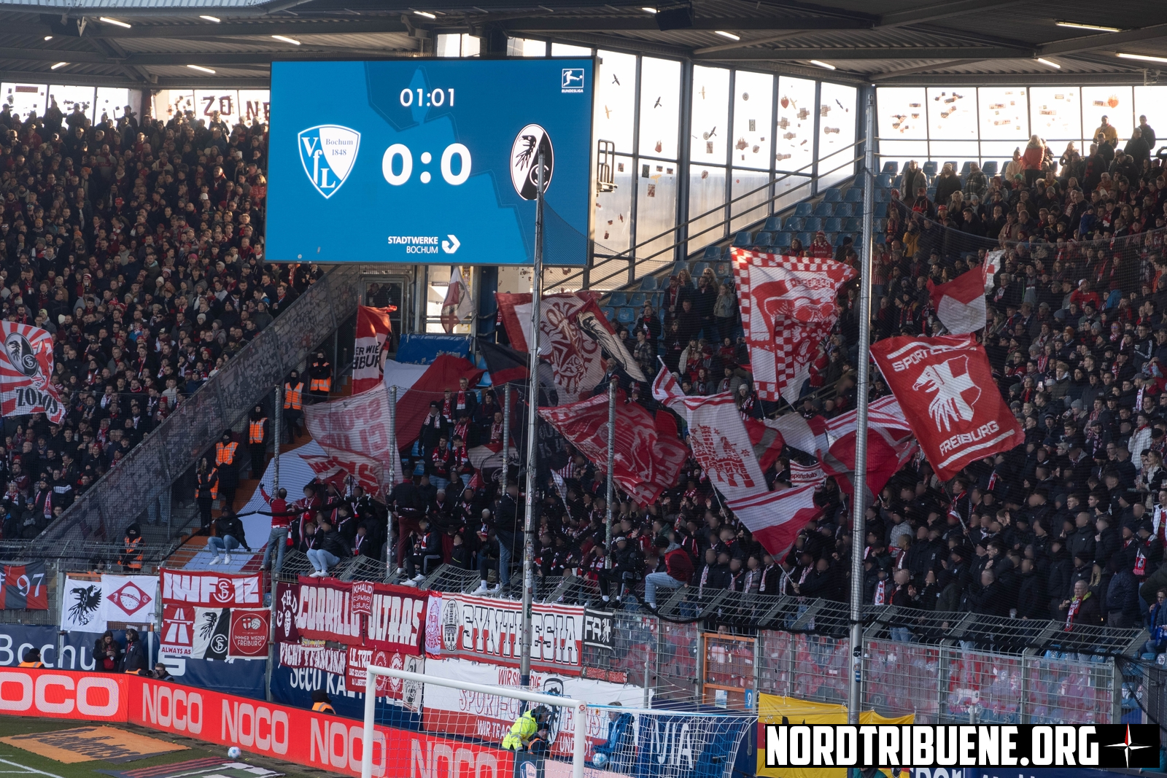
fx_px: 4425
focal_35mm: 136
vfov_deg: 10.1
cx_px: 584
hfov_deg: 15.0
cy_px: 389
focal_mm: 91
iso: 1000
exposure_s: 1/160
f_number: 5.6
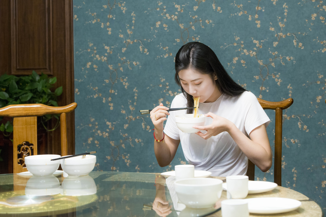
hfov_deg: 25.4
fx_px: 725
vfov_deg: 17.1
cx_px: 163
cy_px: 108
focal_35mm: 80
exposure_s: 1/100
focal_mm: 80
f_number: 5
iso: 2500
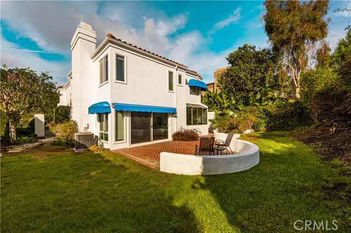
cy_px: 116
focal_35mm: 14
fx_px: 136
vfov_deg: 81.1
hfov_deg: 104.3
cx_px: 176
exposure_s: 1/250
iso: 100
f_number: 18
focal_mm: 14
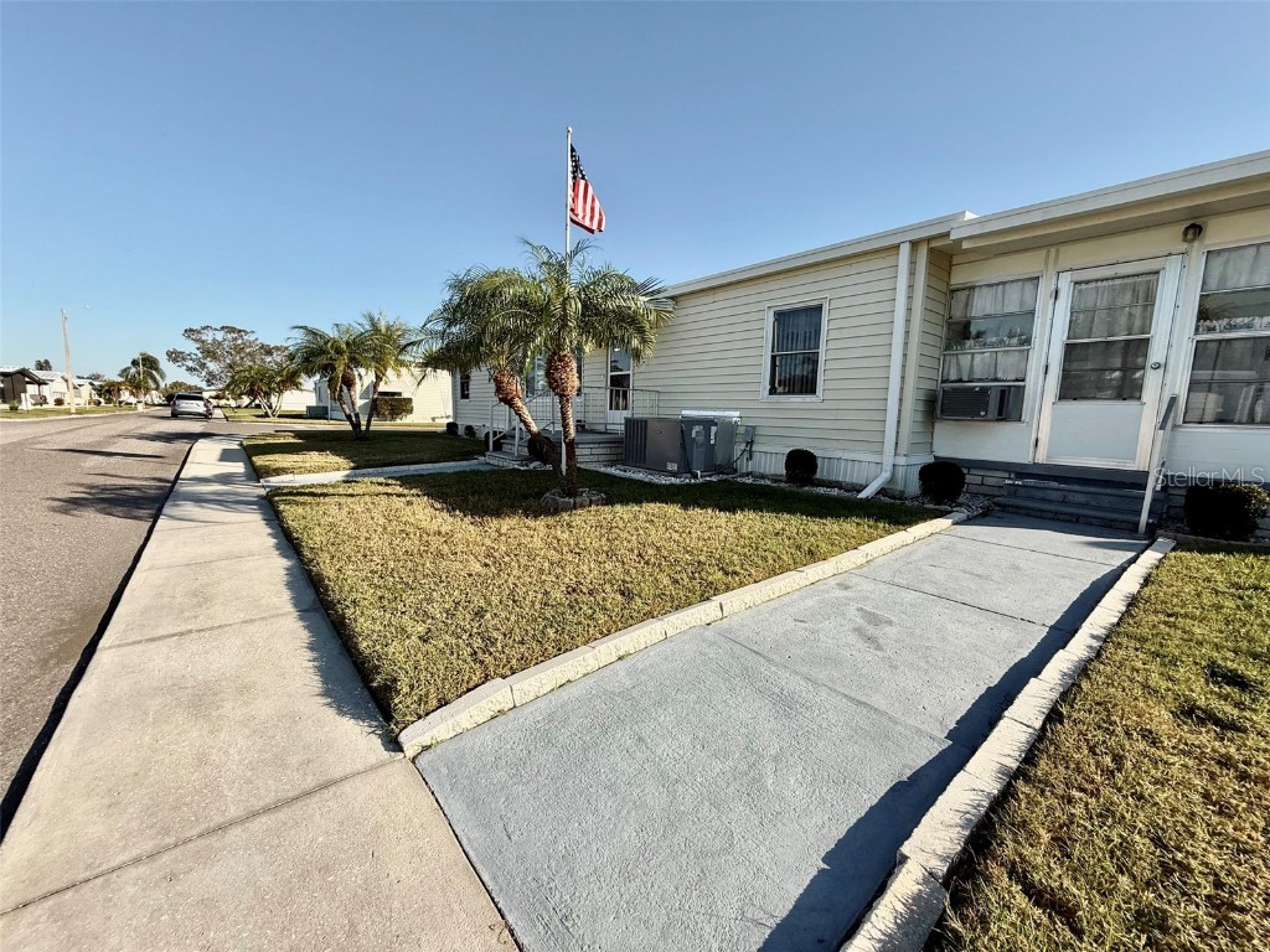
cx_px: 635
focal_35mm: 14
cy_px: 476
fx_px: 514
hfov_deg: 102.1
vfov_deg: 85.7
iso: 50
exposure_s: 1/1211
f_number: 2.2
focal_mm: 2.22
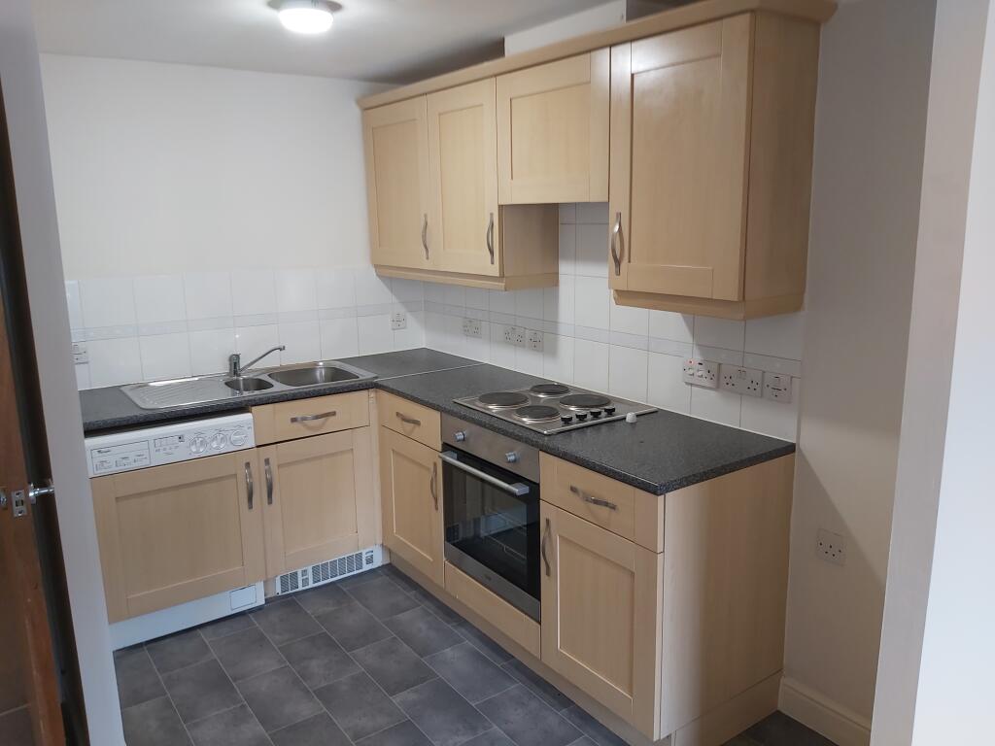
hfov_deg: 67.3
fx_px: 747
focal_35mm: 26
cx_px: 498
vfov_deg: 53.1
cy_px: 373
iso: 80
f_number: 1.7
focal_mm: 3.92
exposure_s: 1/50
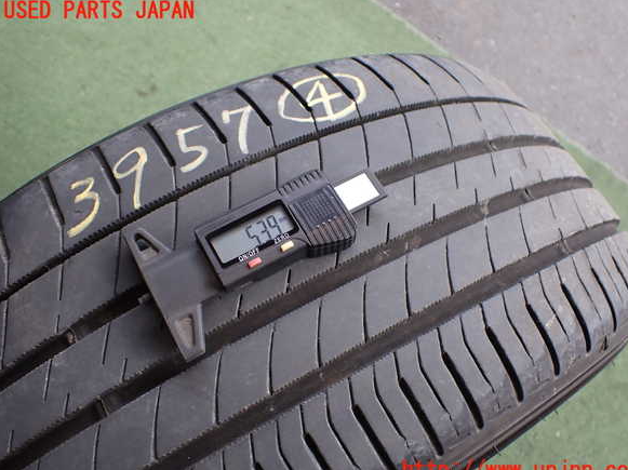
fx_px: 562
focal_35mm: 31
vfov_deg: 45.4
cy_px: 241
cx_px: 322
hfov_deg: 58.4
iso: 125
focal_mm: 5.4
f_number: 2.3
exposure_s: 1/125
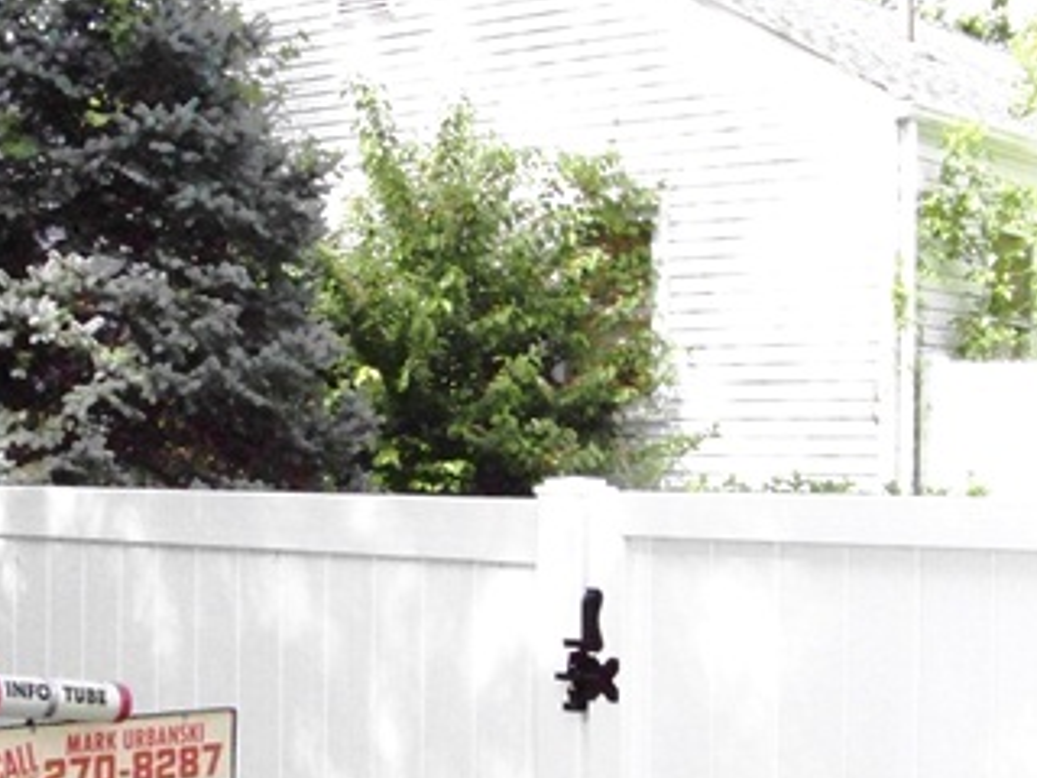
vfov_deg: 20.3
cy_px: 600
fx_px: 2157
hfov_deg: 26.9
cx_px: 347
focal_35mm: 72
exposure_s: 1/800
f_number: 5
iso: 1600
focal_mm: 5.85
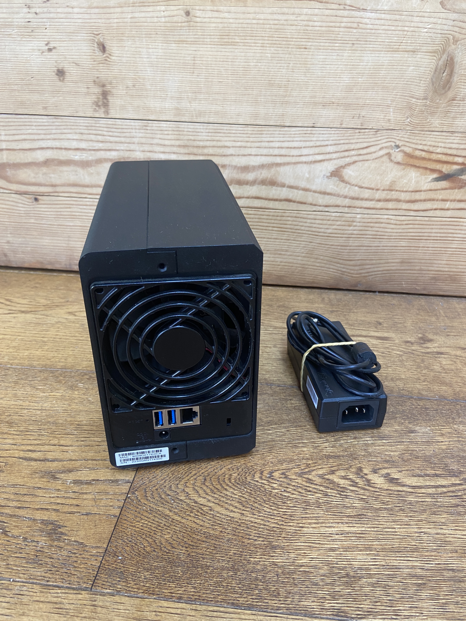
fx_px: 467
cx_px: 233
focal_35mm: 26
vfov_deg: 67.3
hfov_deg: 53.1
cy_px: 310
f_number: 1.8
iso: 125
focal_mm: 4.25
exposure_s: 1/63
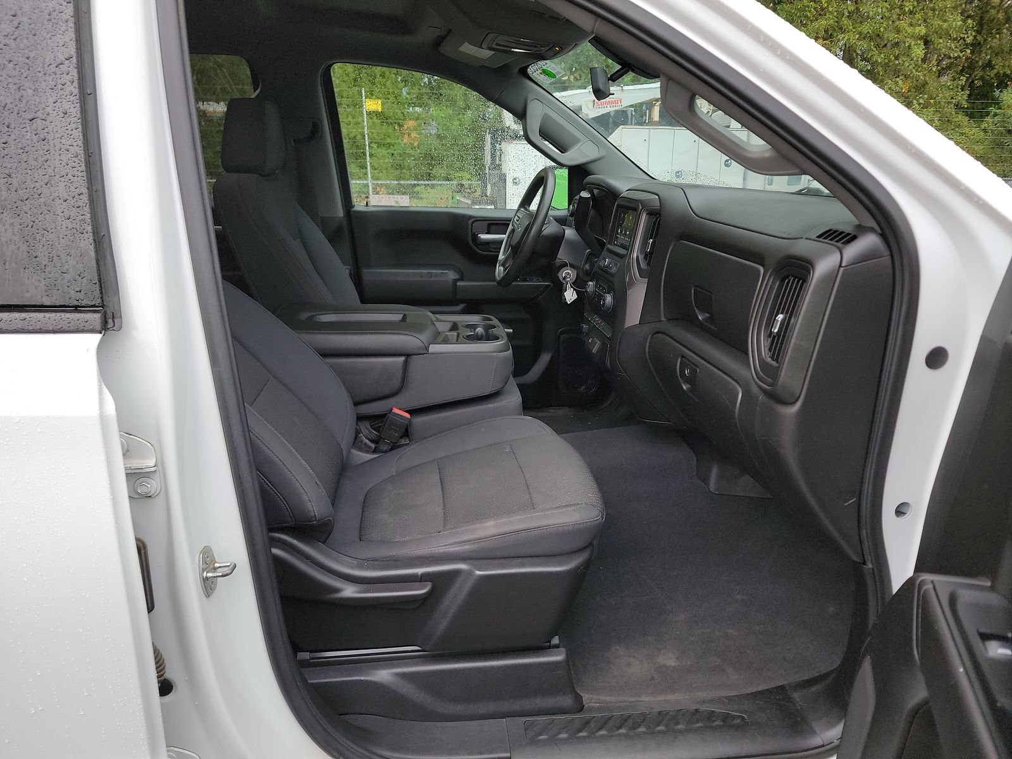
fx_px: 702
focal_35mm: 24
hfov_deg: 71.6
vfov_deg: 56.8
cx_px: 506
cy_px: 380
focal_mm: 6.7
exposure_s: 1/59
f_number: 1.8
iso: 152
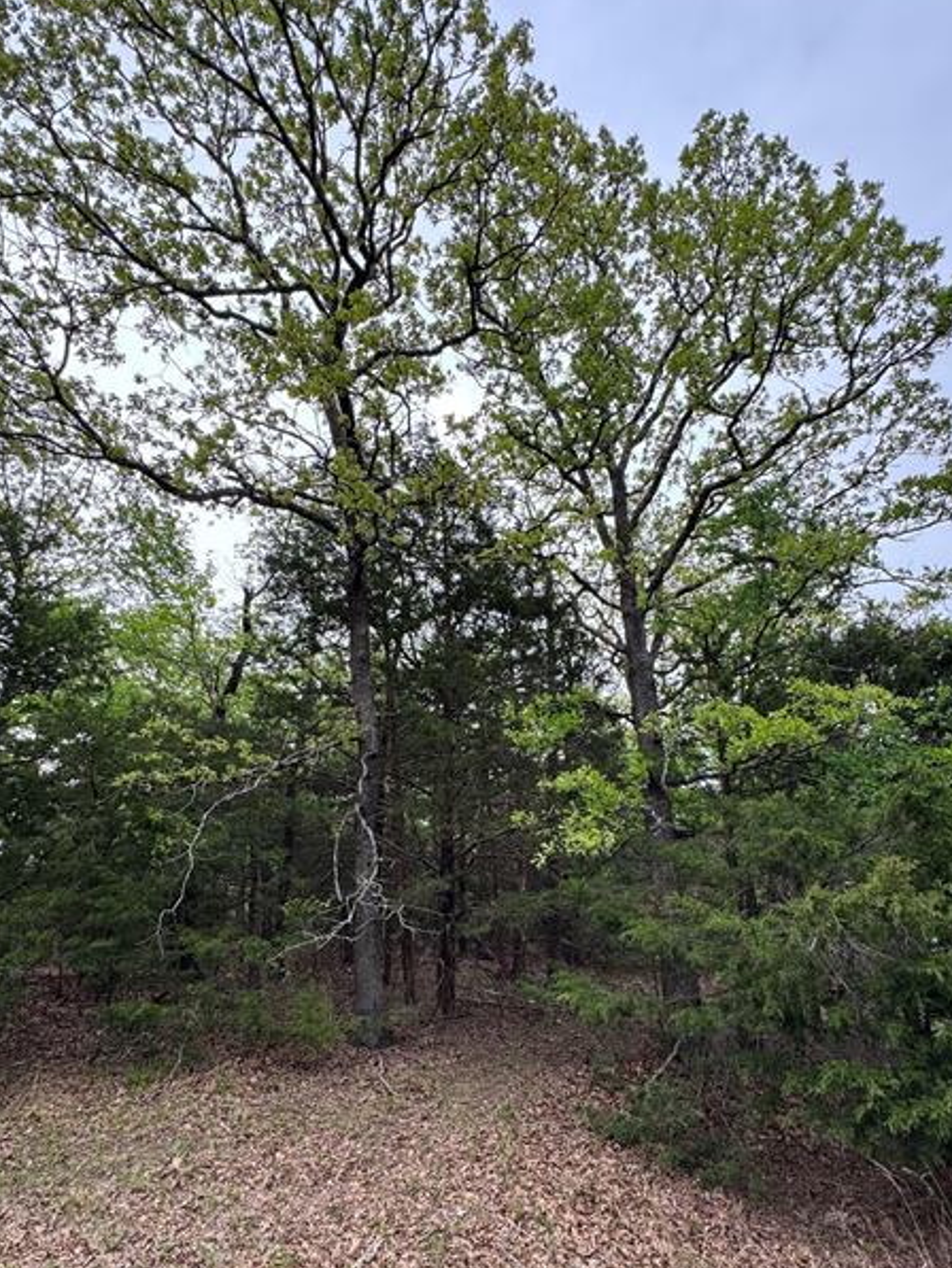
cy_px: 720
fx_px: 660
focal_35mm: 18
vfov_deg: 87.2
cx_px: 489
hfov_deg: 71.6
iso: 40
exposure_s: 1/172
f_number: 2.2
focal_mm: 2.22
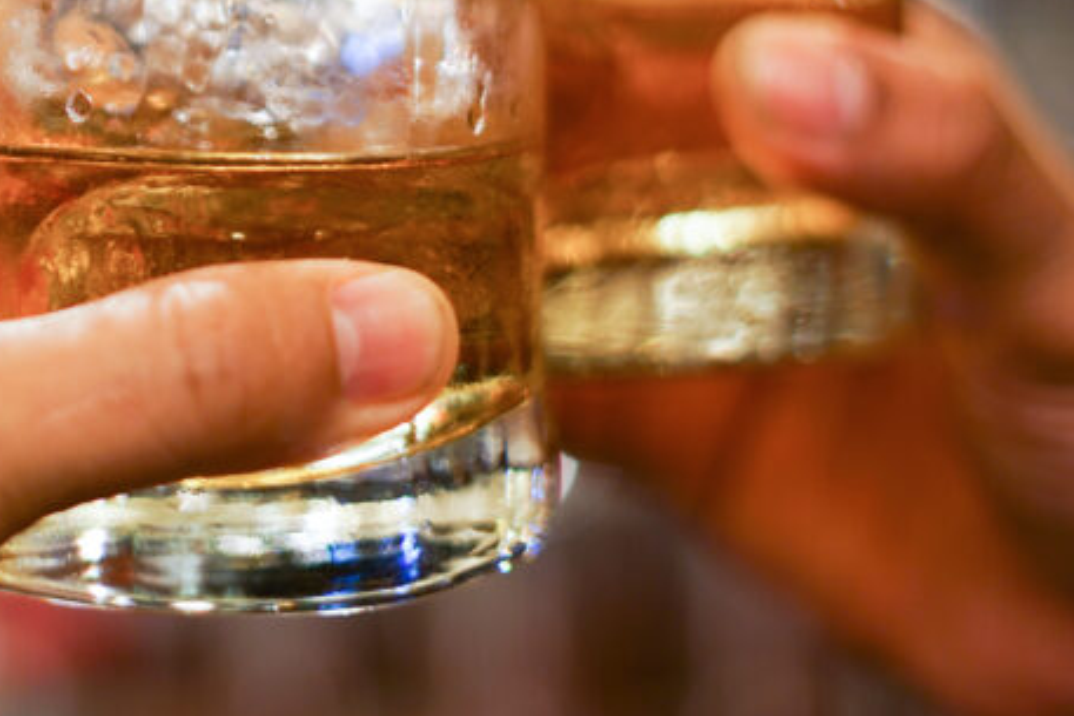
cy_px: 4
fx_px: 3342
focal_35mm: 112
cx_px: 134
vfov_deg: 12.1
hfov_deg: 18.0
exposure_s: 1/80
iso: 400
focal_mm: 50
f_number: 2
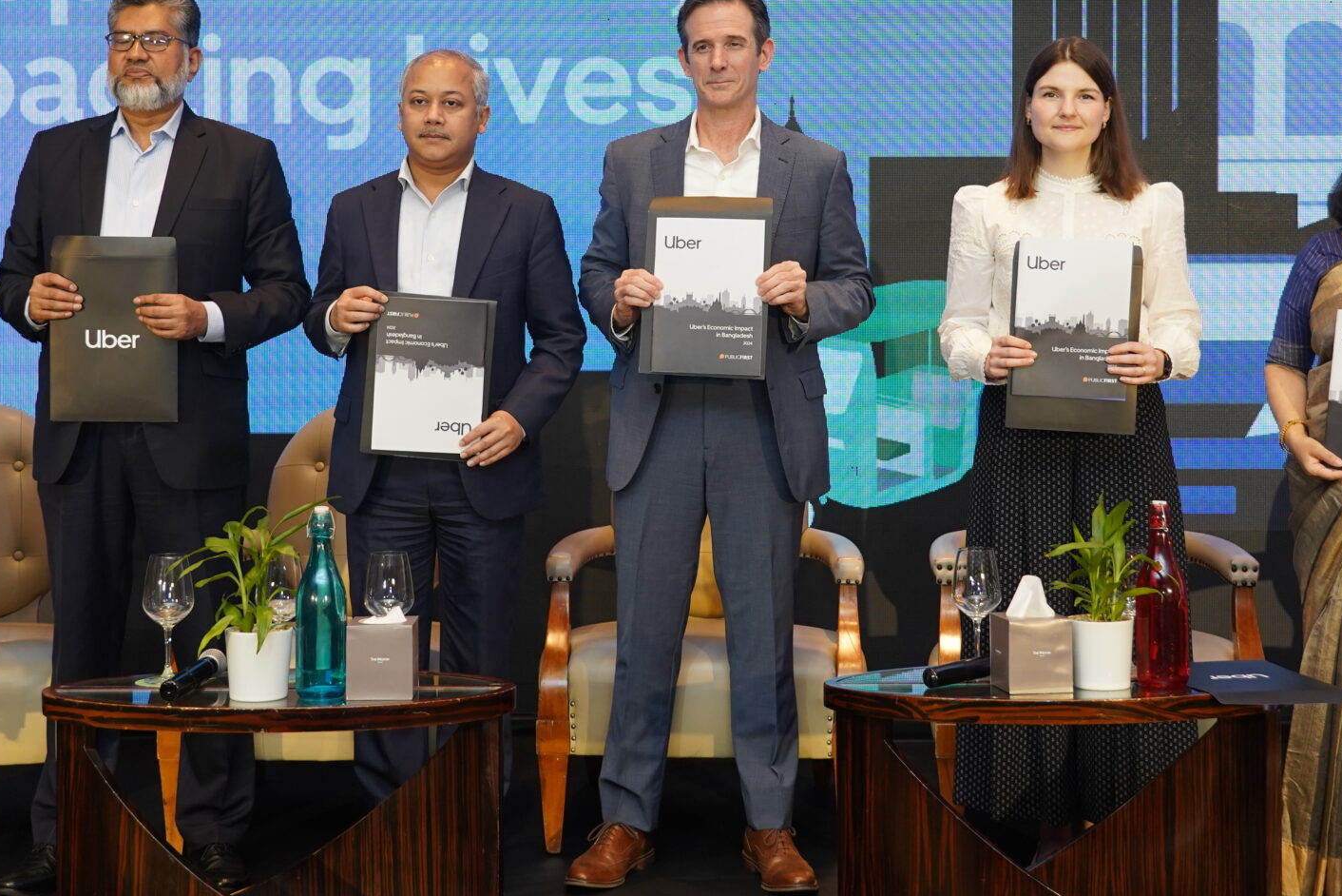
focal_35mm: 58
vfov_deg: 23.2
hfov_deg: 34.5
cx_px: 641
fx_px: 2162
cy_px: 263
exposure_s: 1/125
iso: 1000
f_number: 4
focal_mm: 32
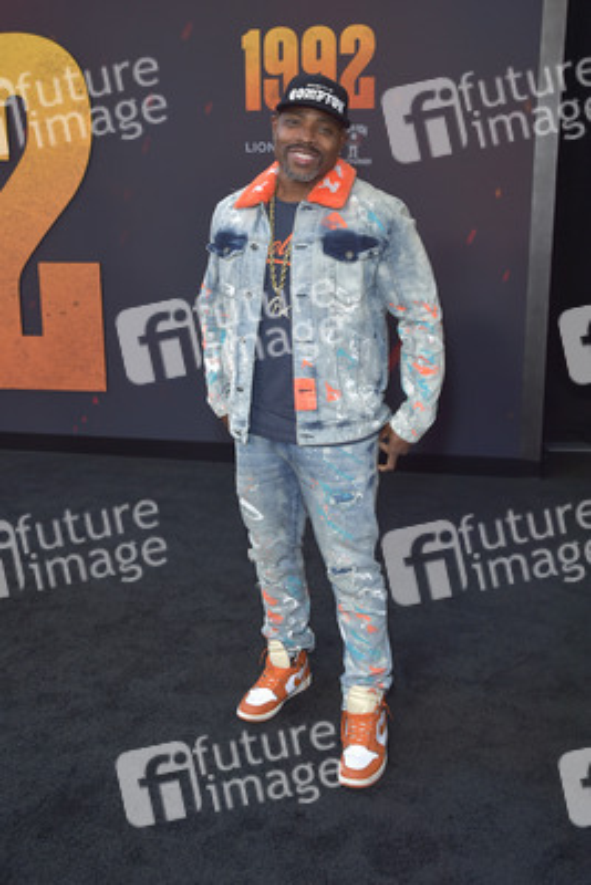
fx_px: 861
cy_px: 442
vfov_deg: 54.4
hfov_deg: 37.9
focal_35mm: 35
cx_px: 296
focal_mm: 35
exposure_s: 1/250
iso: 640
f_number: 6.3
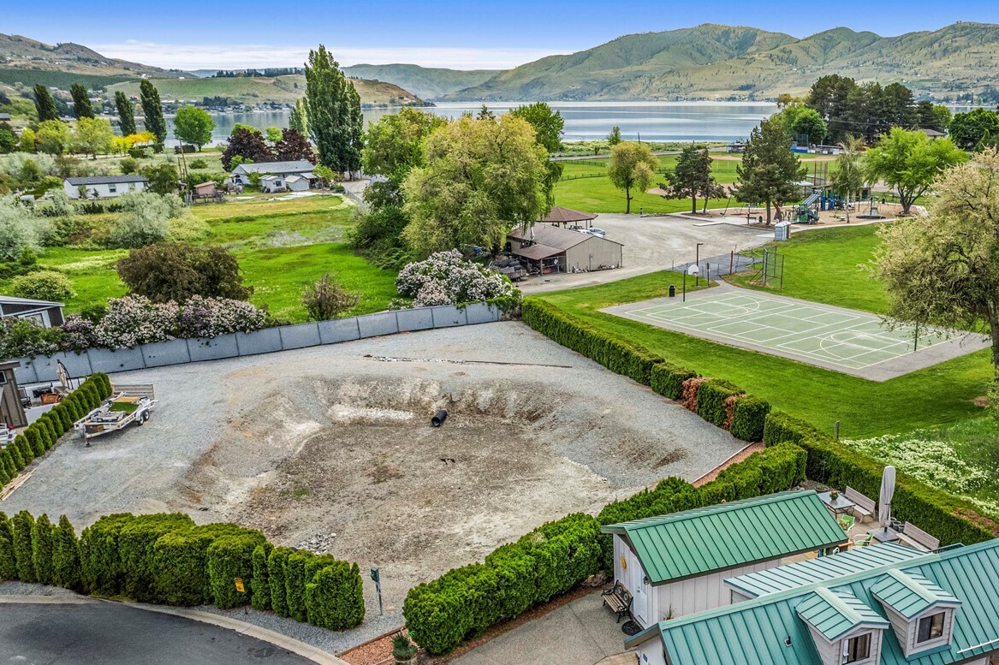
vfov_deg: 40.5
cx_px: 671
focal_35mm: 32
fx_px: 888
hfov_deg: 57.4
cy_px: 448
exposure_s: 1/4000
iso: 100
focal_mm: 8.38
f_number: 2.8
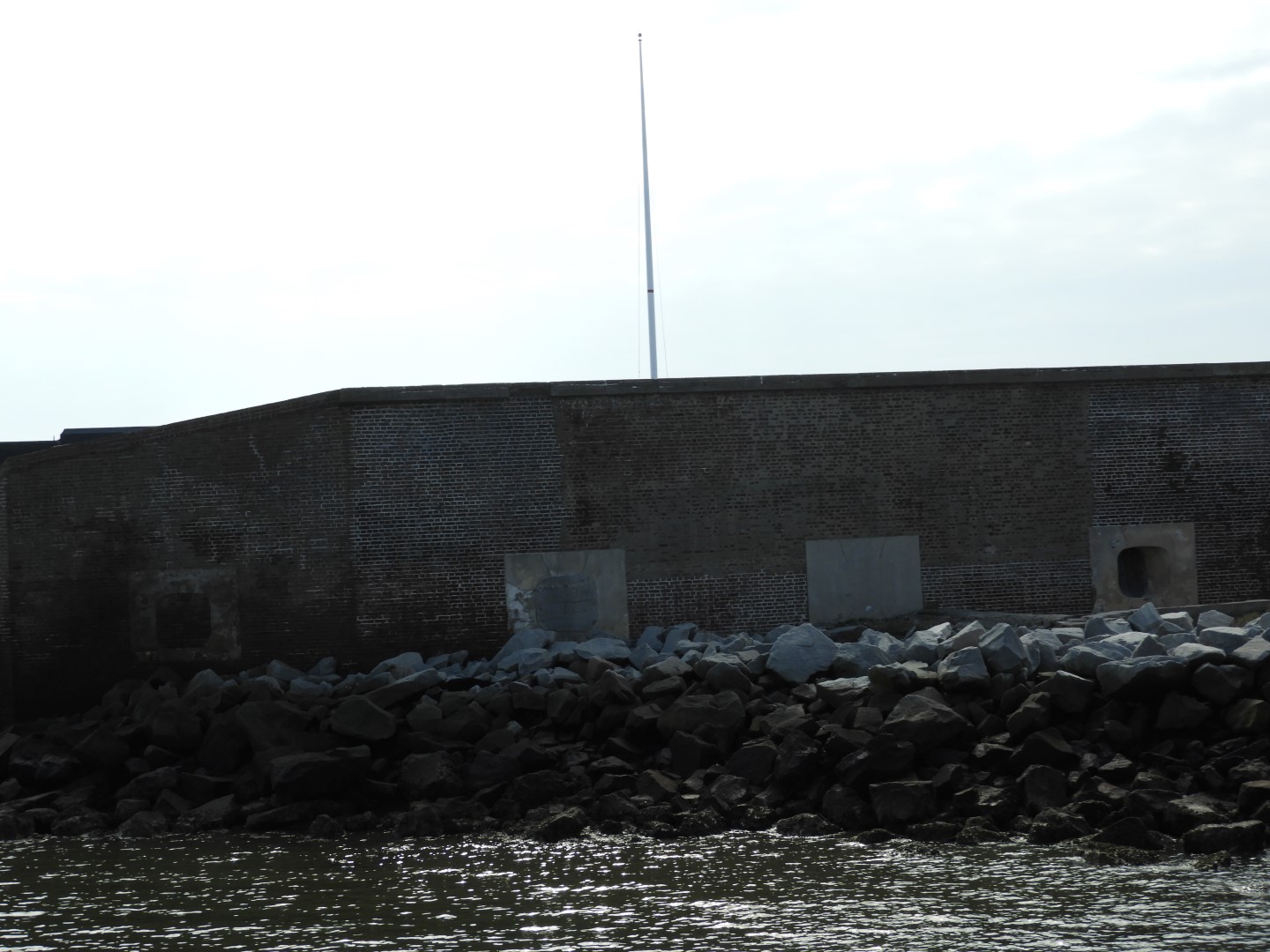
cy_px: 476
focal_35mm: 60
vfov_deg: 24.4
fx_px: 2201
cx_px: 635
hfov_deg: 32.2
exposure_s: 1/800
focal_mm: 10.7
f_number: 4.2
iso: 100
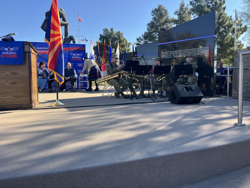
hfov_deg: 67.3
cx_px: 125
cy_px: 94
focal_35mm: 26
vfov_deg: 53.1
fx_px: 188
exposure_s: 1/898
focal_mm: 5.1
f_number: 1.6
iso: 50
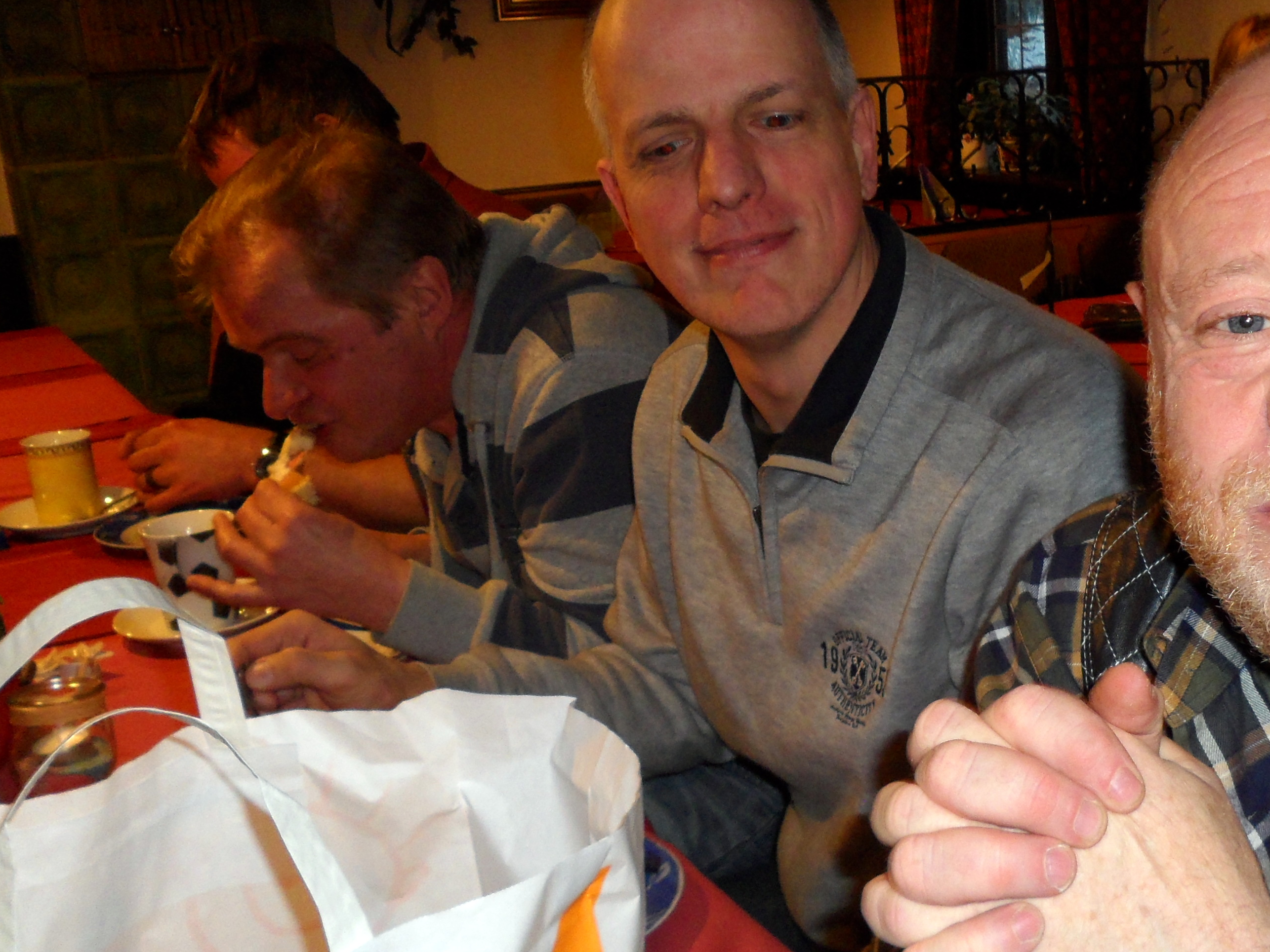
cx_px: 872
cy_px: 494
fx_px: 1541
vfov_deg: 34.4
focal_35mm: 42
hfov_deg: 44.0
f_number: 3.5
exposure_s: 1/15
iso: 200
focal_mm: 4.9
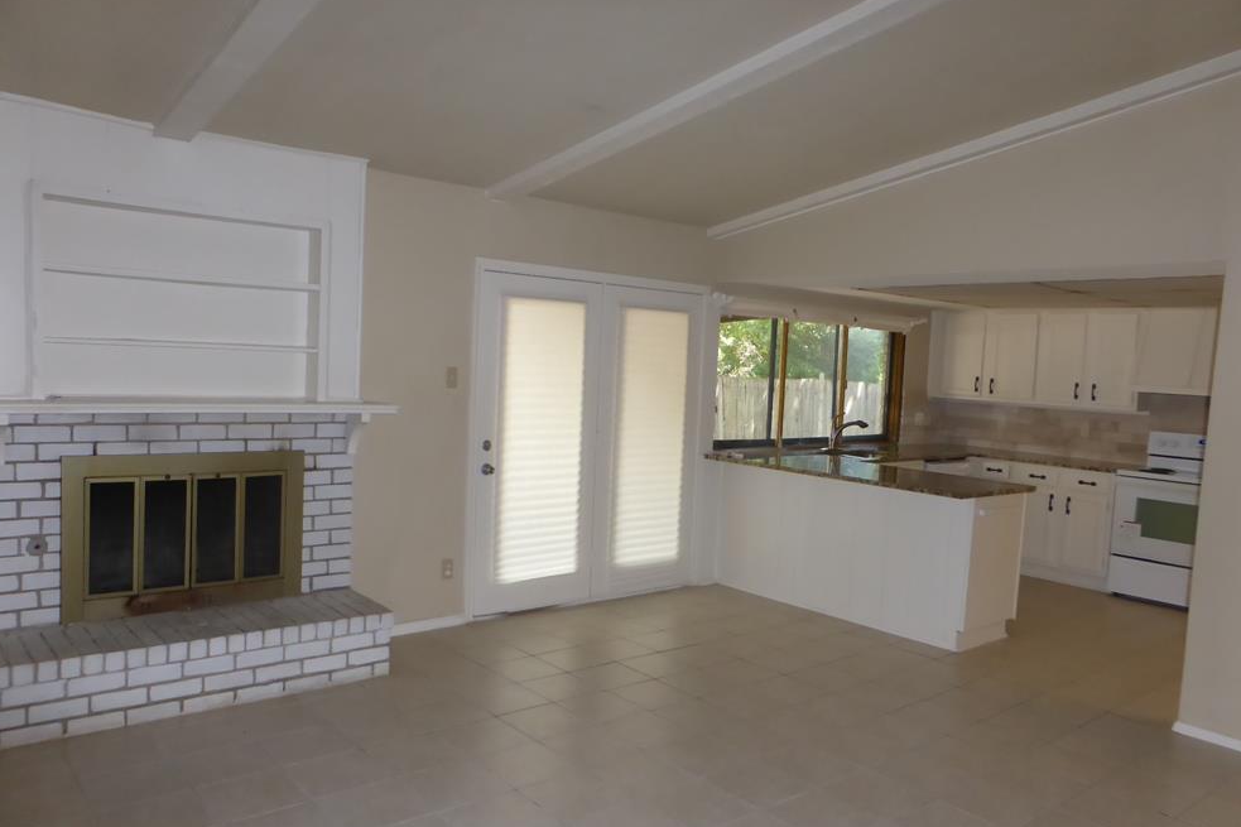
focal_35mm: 26
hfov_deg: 69.4
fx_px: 896
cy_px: 436
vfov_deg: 49.5
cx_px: 626
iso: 250
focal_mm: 4.3
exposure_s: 1/60
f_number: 3.3
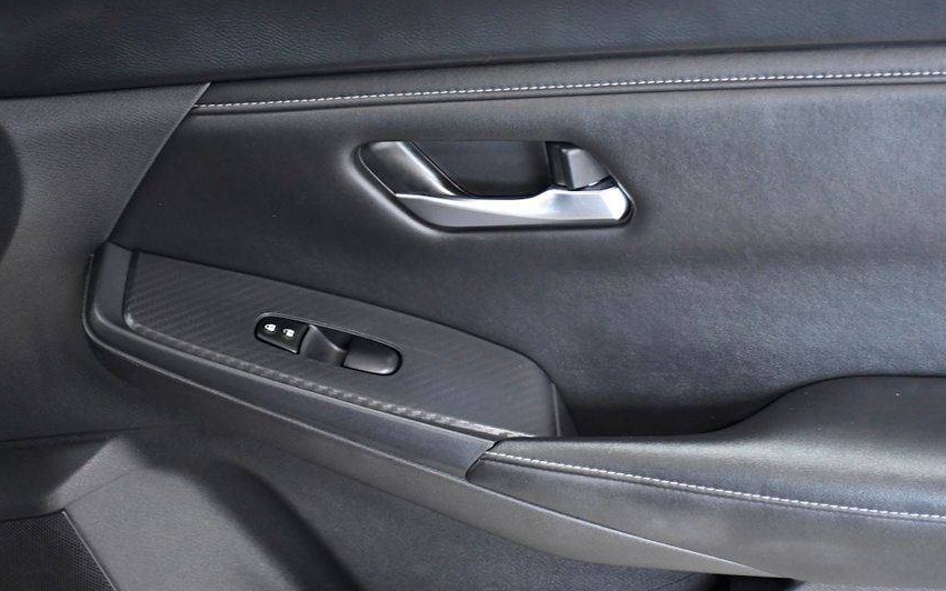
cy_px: 322
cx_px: 538
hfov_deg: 22.5
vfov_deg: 14.2
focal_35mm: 92
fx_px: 2372
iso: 2500
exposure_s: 1/100
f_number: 5
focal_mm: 50
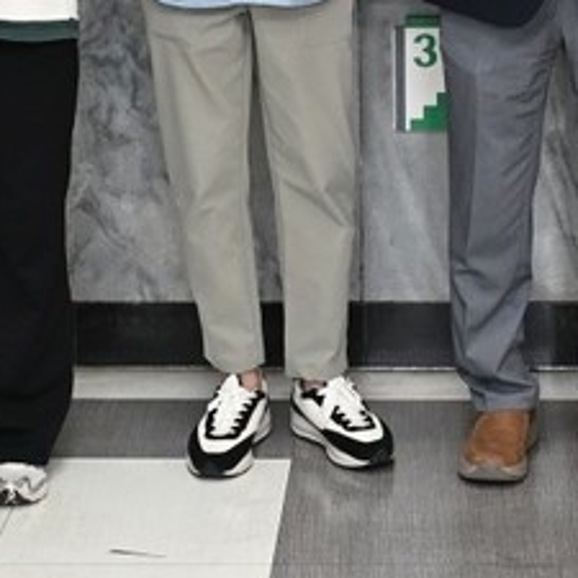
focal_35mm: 105
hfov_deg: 16.5
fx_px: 1984
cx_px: 414
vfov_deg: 15.6
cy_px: -226
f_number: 4.5
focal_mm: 29
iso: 2000
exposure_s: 1/160
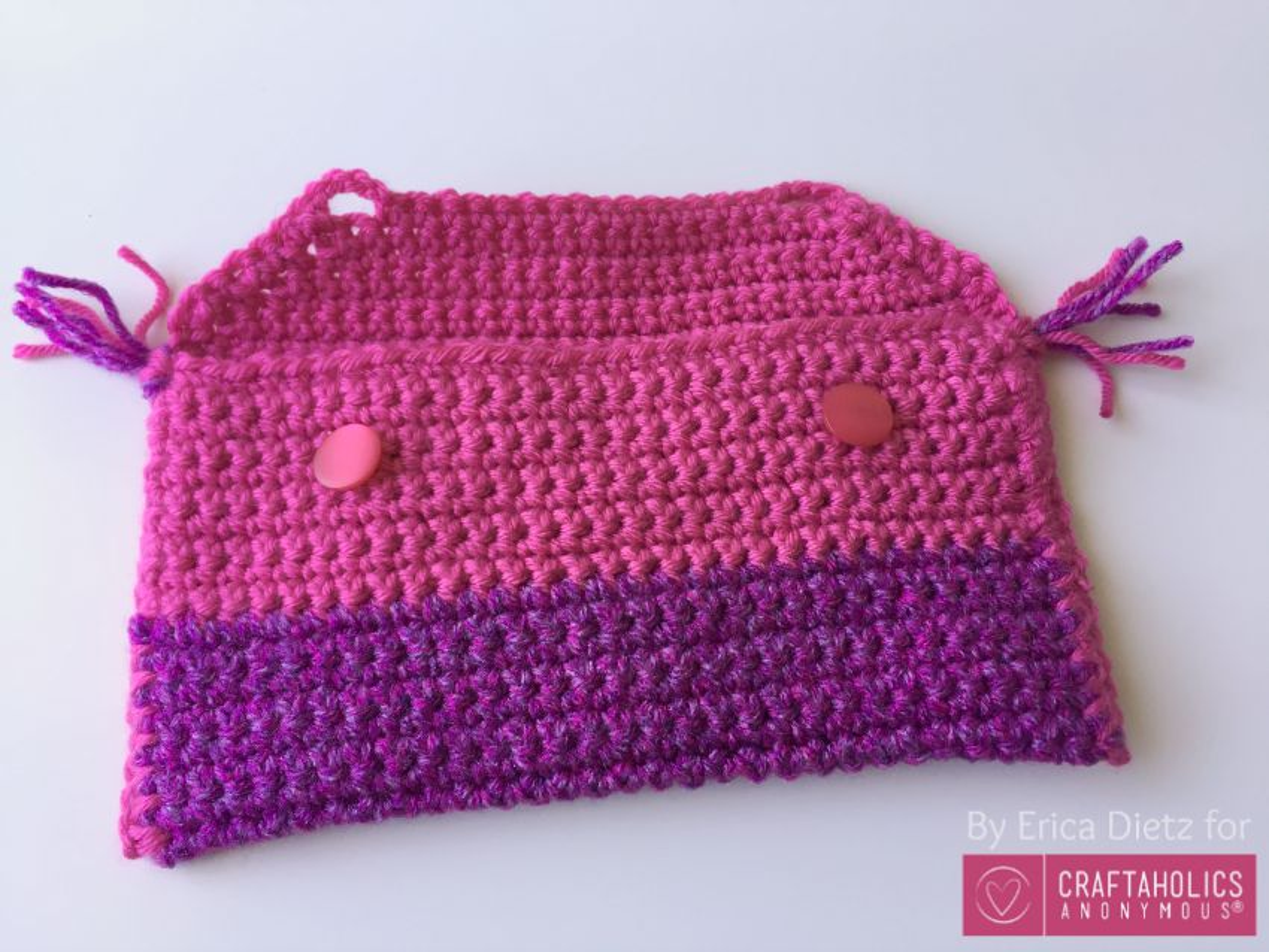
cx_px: 634
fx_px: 1063
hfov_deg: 61.6
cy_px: 476
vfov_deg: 48.2
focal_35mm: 29
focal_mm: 4.15
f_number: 2.2
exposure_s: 1/40
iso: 40
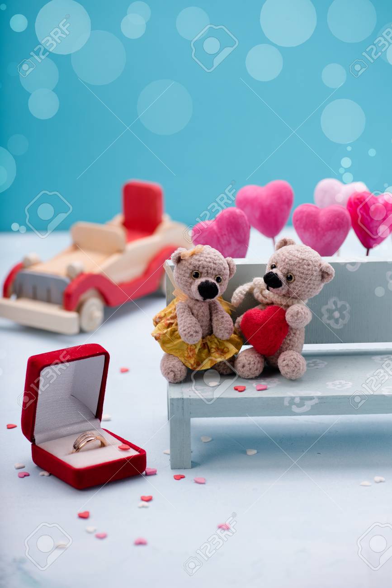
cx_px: 196
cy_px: 294
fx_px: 1714
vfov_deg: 19.5
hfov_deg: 13.0
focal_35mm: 105
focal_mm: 105
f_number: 6.7
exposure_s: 1/180
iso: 100
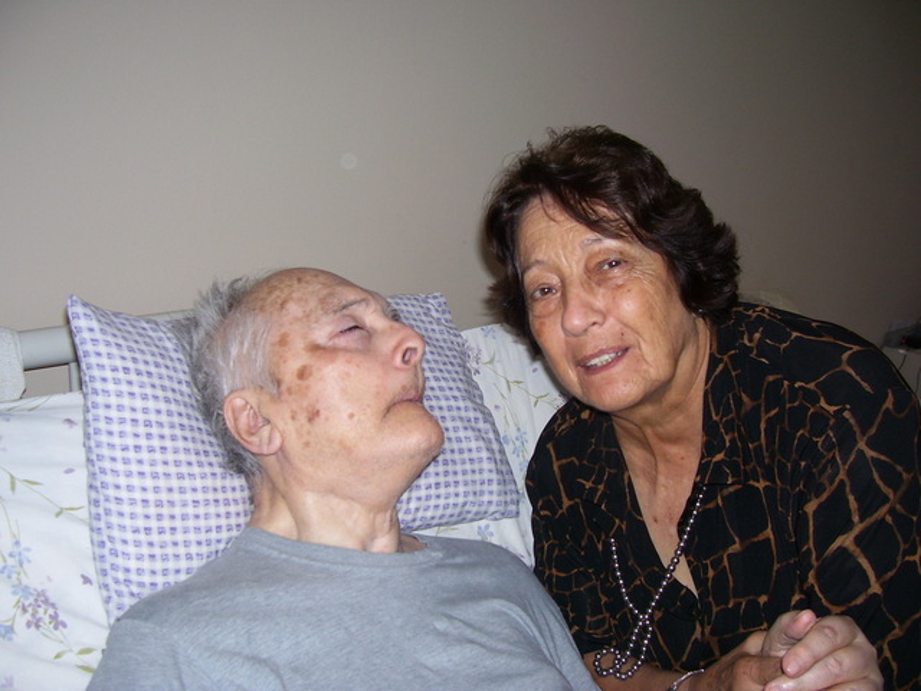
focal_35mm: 34
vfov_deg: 41.8
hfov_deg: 54.0
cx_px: 460
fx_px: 905
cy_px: 346
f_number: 2.7
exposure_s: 1/60
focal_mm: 5.6
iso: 80
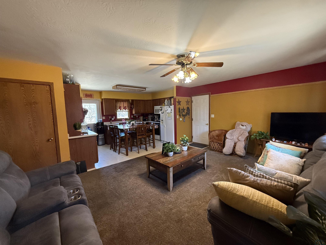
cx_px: 163
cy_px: 122
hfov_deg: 102.1
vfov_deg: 85.7
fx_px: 132
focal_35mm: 14
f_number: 2.2
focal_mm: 2.22
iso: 640
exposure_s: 1/120
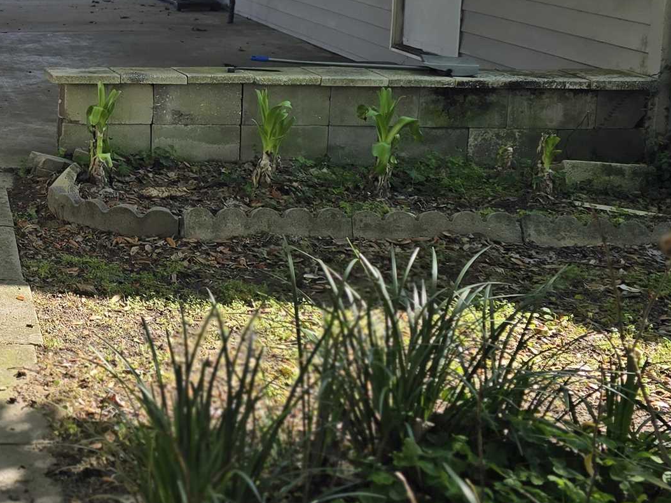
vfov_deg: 21.4
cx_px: -115
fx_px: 1299
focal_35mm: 67
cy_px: 34
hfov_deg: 26.1
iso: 20
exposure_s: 1/719
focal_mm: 6.3
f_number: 1.7
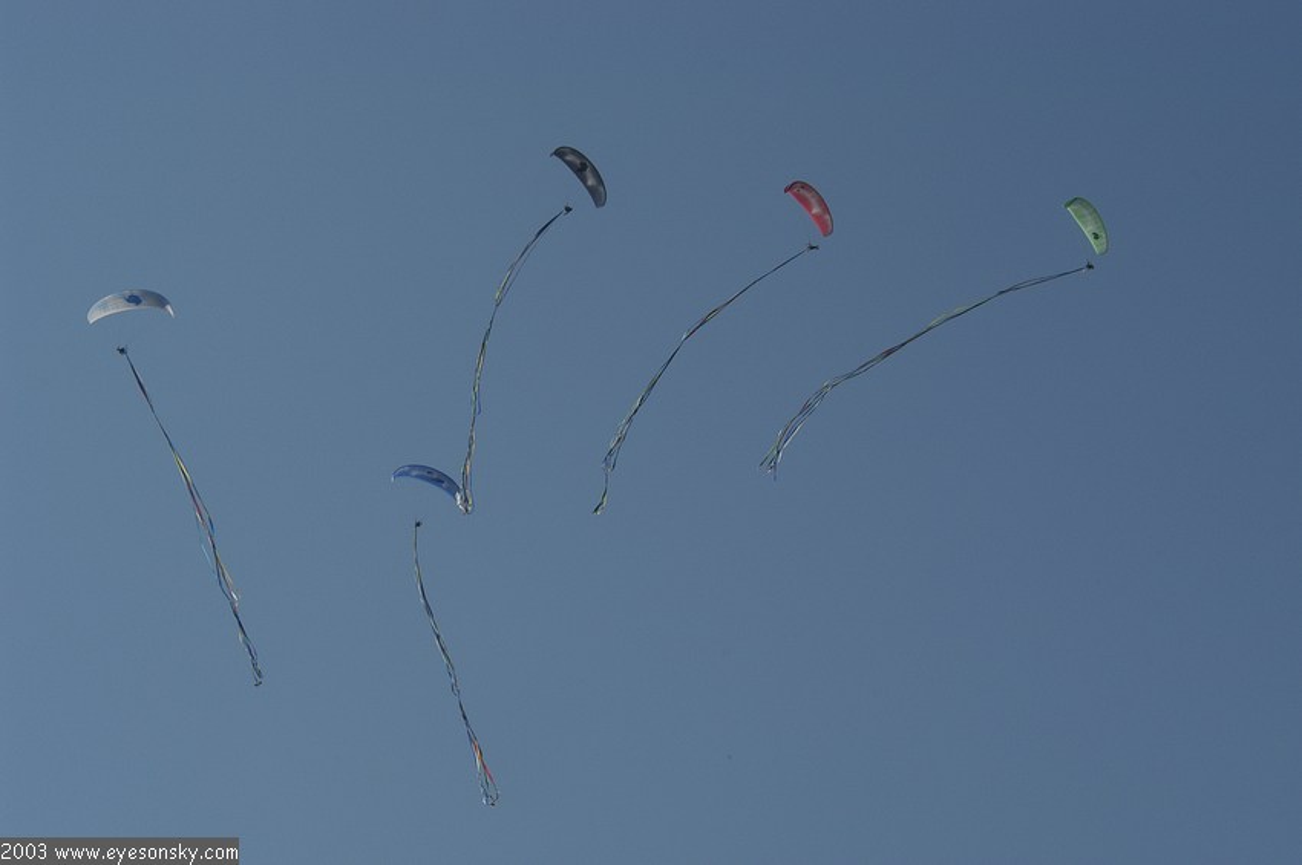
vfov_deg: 7.9
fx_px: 6287
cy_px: 432
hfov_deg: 11.8
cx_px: 651
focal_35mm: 174
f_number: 8
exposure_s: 1/1000
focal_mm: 116
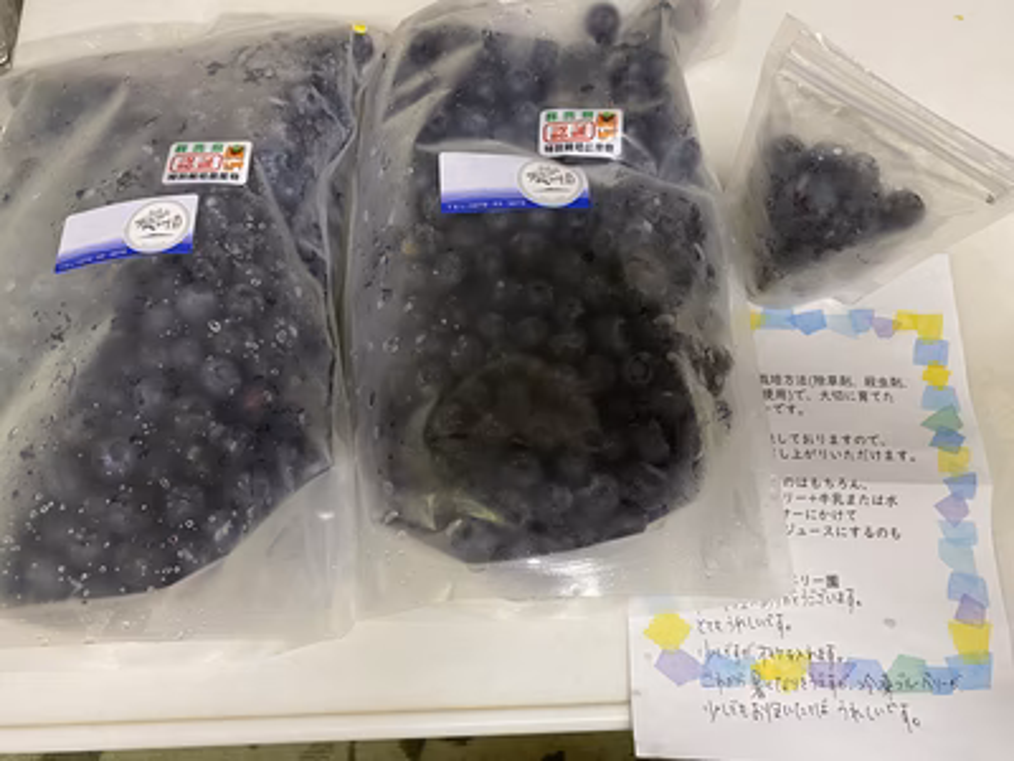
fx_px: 762
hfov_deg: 67.3
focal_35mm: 26
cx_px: 507
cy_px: 380
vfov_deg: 53.1
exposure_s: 1/50
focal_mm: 4.25
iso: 100
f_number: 1.8
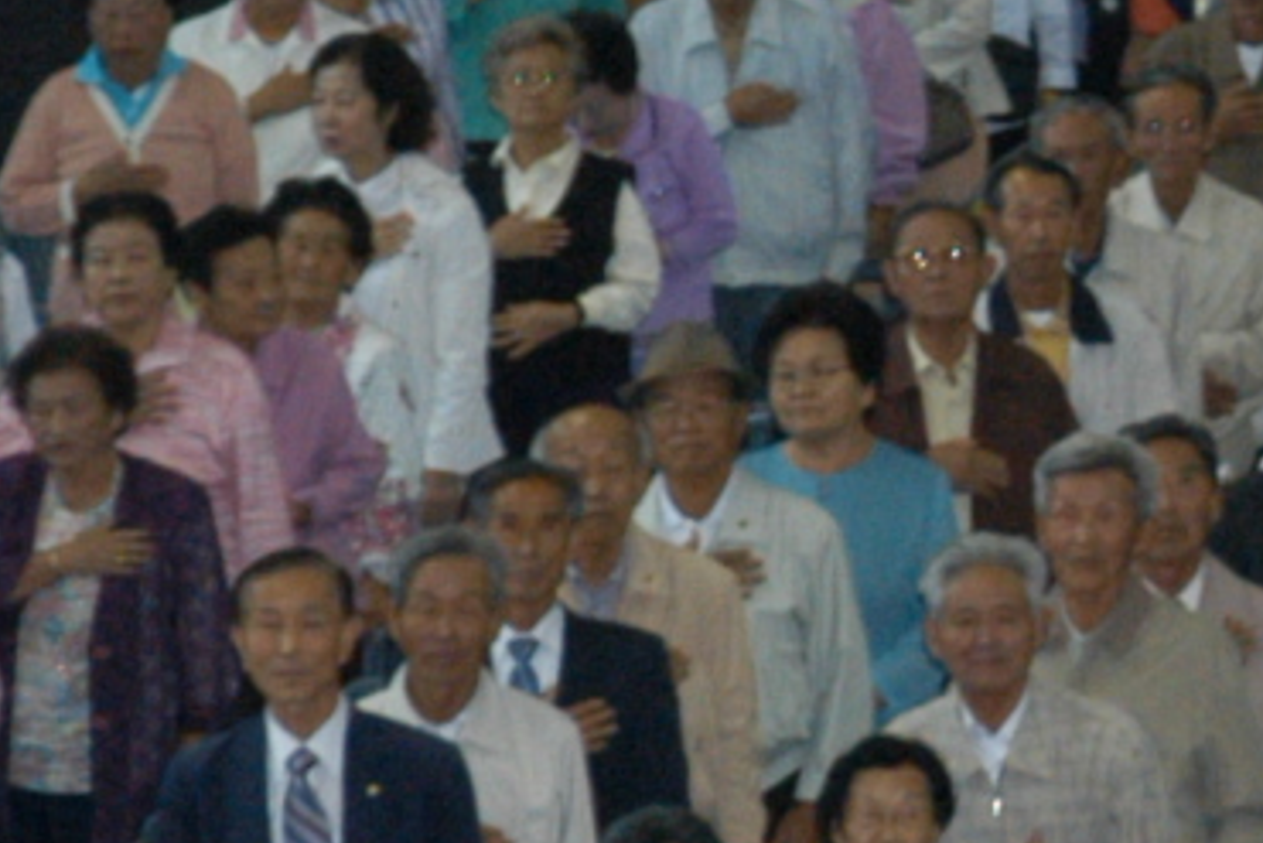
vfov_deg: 3.3
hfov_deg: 4.8
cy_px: -341
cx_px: 3574
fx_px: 14635
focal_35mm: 417
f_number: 7.1
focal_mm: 46
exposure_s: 1/60
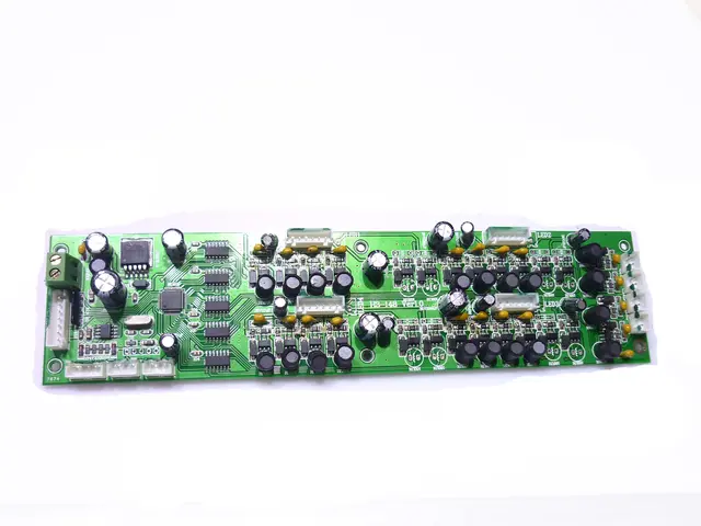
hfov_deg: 55.4
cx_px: 350
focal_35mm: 33
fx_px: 668
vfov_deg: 42.9
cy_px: 263
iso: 80
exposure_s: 1/100
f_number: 2.8
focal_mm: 5.5
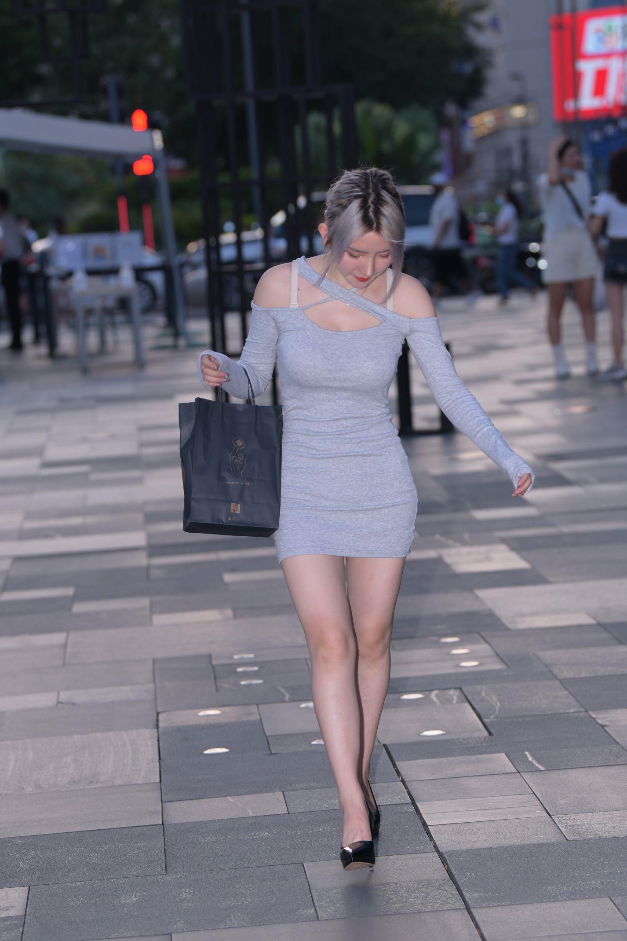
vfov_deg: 16.9
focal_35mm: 121
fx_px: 3161
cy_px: 484
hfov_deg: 11.3
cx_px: 346
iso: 160
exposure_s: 1/250
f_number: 3.5
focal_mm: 98
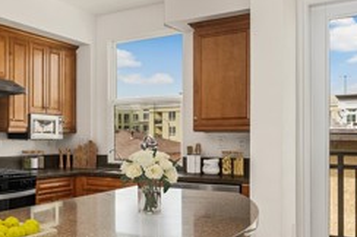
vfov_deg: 31.7
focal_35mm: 42
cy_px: 138
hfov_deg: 40.6
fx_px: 416
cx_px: 0
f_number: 7.1
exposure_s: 1/200
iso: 100
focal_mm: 16
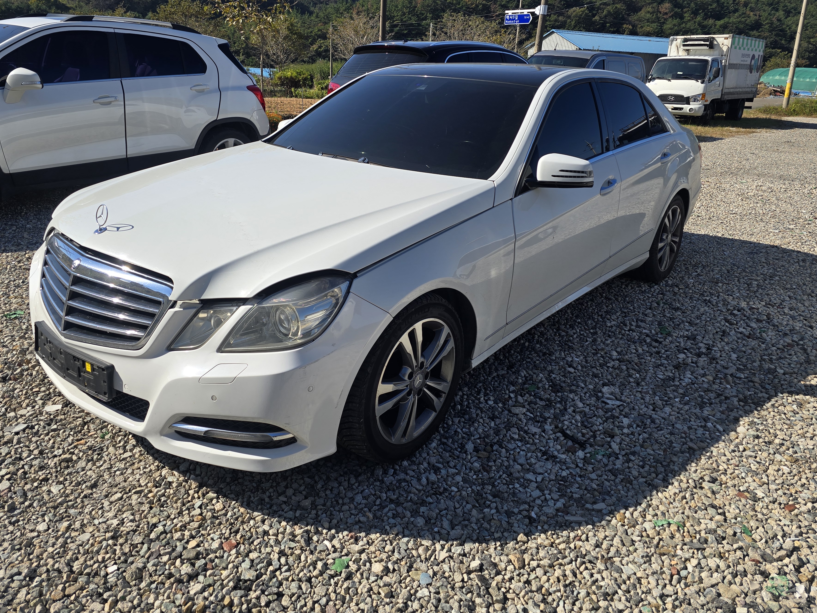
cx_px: 399
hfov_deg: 67.3
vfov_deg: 52.9
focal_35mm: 26
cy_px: 267
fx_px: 614
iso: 12
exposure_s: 1/861
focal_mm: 6.3
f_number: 1.7
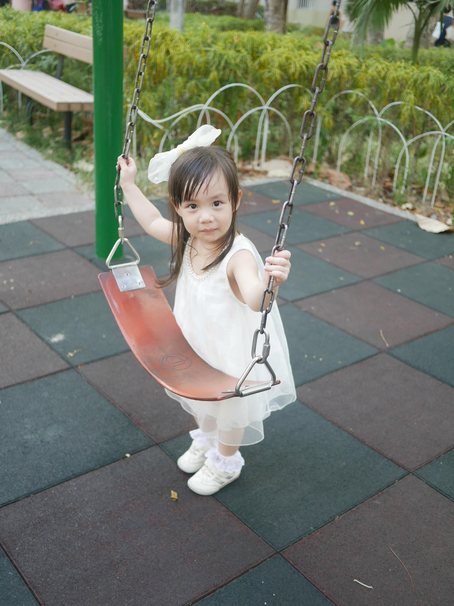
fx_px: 699
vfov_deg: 46.8
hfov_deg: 36.0
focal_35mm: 40
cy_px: 303
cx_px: 227
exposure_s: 1/160
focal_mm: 20
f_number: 1.7
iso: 200
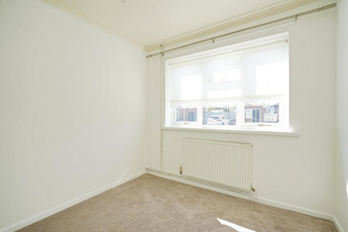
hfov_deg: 96.7
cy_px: 116
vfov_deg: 73.8
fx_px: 155
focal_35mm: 16
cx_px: 174
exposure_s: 1/250
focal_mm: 16
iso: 1250
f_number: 9
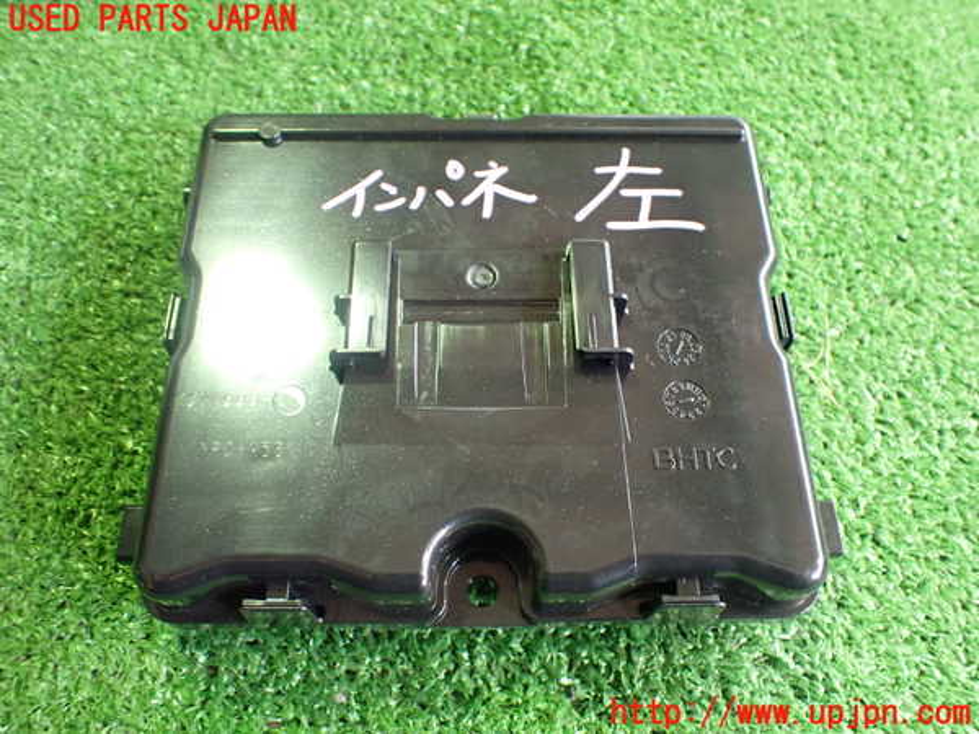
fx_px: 848
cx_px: 490
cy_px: 367
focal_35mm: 30
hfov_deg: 60.0
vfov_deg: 46.8
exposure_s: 1/40
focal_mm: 5.4
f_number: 2.3
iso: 800
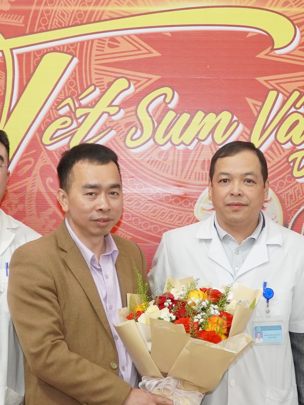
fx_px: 1199
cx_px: 137
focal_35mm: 102
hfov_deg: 14.5
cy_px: 222
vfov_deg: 19.2
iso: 1600
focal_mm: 25
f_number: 4
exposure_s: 1/160
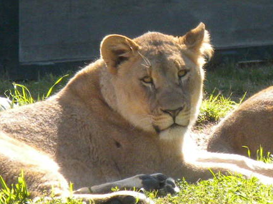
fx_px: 6858
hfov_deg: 2.3
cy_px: 64
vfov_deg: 1.7
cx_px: 312
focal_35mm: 870
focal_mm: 42.1
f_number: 5.2
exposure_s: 1/391
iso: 187
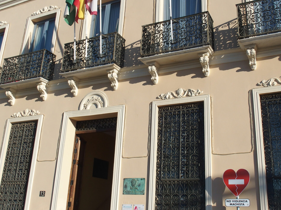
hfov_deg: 48.8
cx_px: 164
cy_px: 100
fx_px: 309
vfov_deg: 37.7
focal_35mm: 38
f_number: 4.5
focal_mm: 6
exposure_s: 1/640
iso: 100
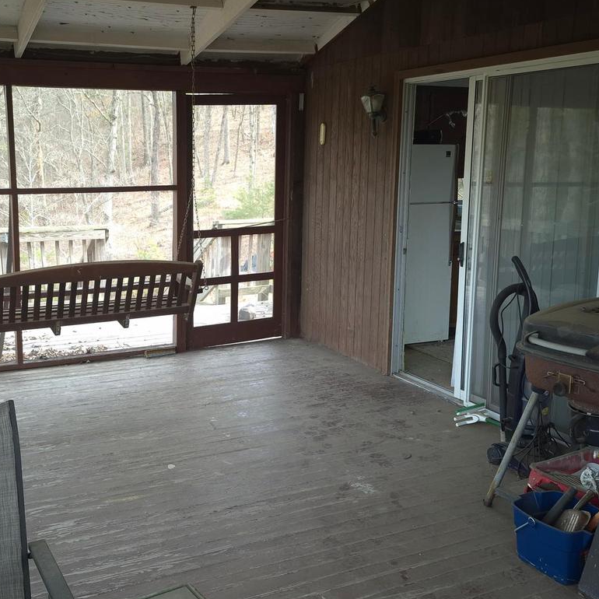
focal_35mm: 38
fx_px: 744
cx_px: 225
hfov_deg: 43.5
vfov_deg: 43.8
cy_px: 278
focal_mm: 5.4
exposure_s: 1/60
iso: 40
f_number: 1.8
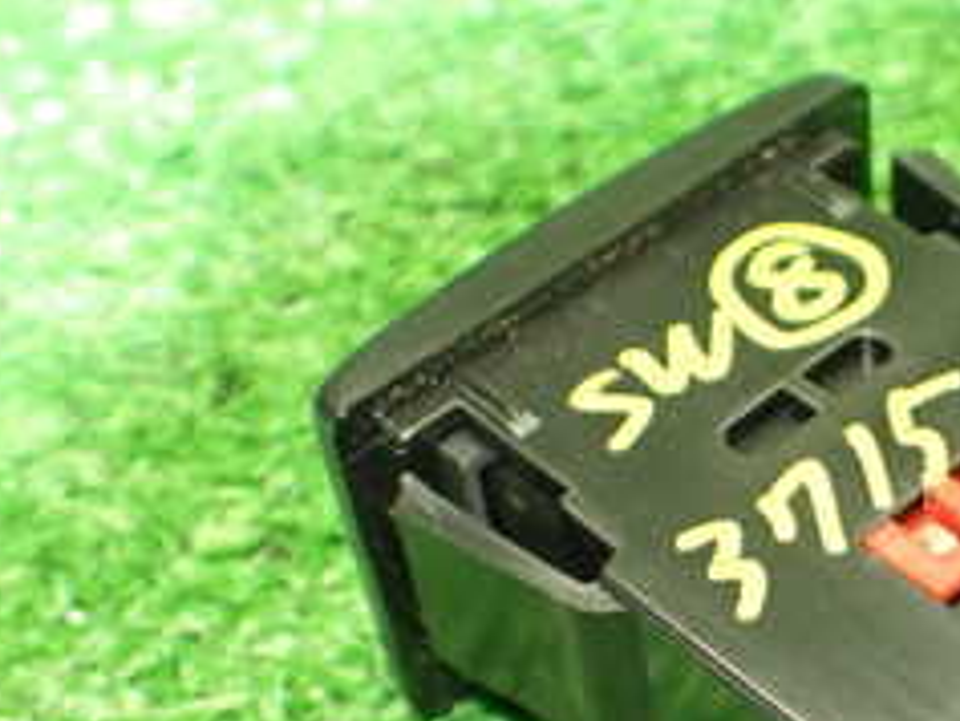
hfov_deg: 24.5
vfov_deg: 19.2
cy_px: 583
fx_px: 2109
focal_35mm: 76
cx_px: 956
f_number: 2.3
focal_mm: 5.4
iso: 800
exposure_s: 1/125
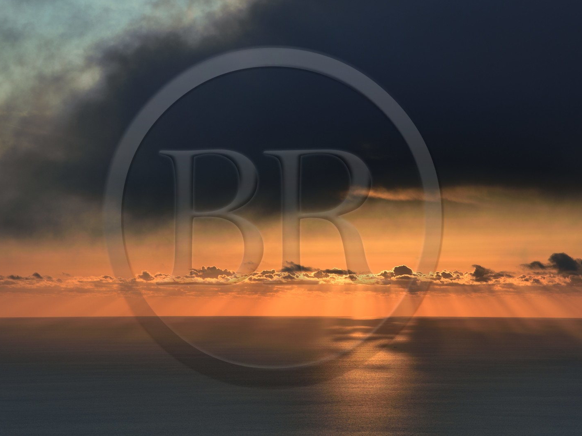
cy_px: 218
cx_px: 272
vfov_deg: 7.8
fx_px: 3194
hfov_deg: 10.4
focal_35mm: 190
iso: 200
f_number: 8
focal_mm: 175
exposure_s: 1/640
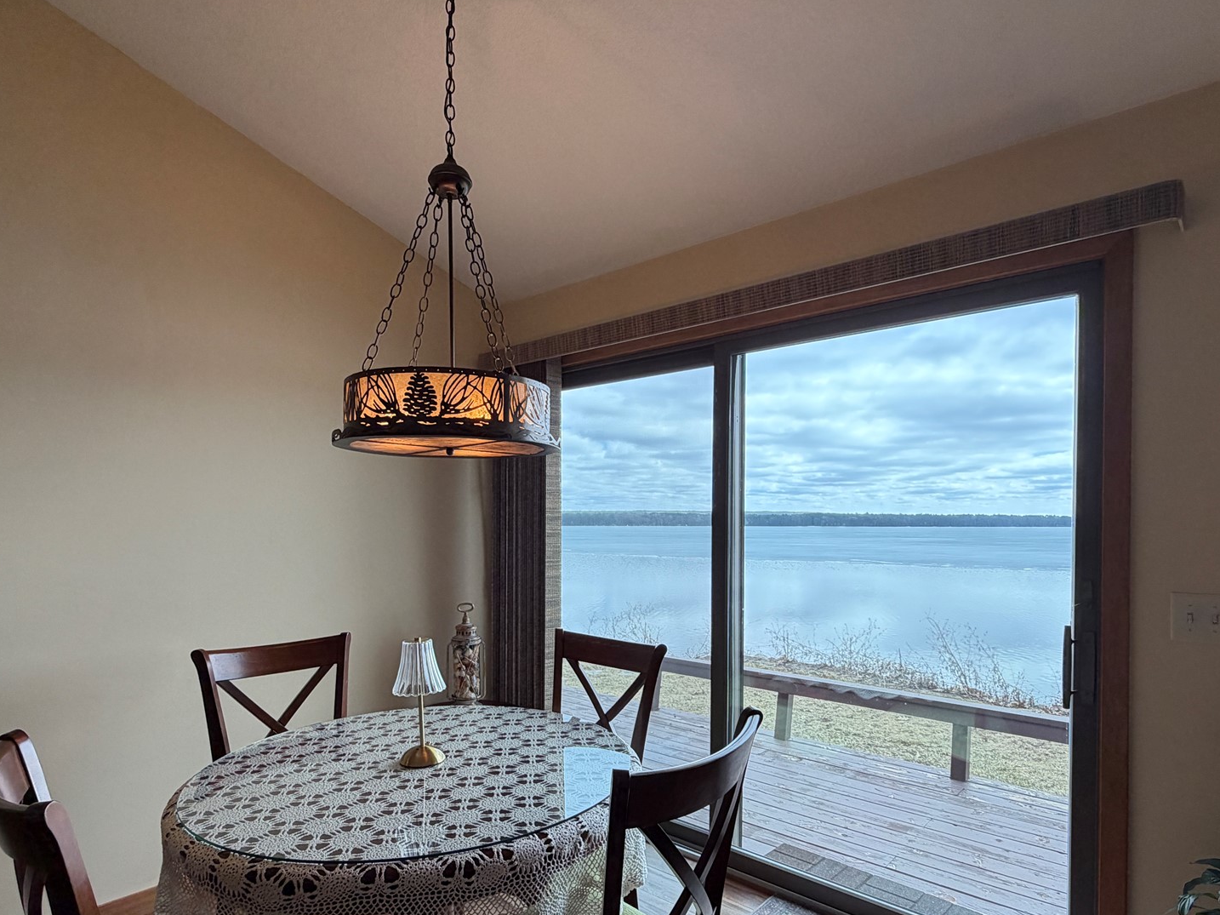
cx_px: 601
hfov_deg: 81.8
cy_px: 527
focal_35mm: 20
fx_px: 705
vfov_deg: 65.6
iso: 64
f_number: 2.2
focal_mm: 2.22
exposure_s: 1/204
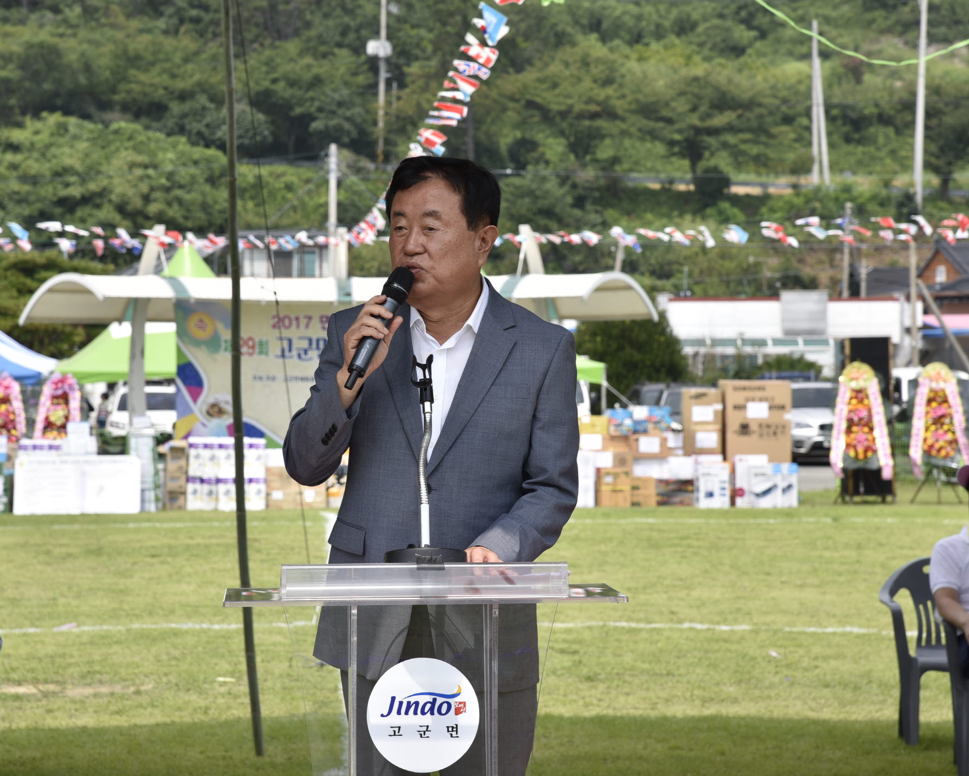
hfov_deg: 16.4
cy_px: 379
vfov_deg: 13.2
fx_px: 3355
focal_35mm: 117
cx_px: 427
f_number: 10
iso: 100
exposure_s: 1/160
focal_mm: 100
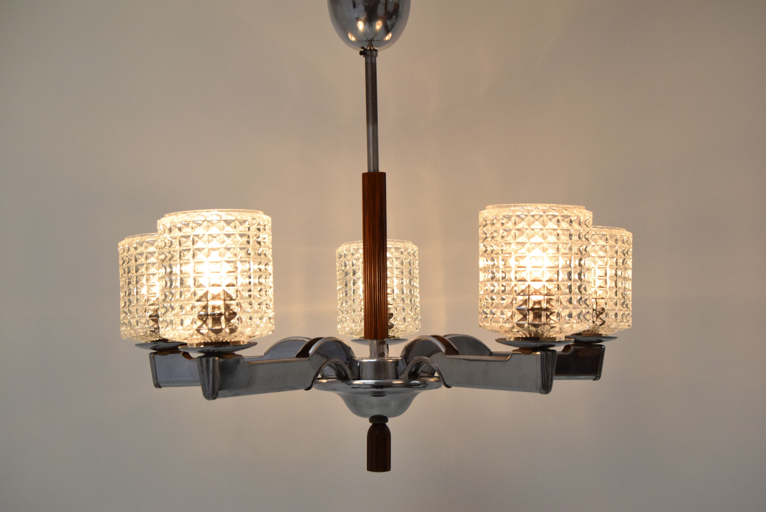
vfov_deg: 22.7
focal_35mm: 60
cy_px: 256
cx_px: 383
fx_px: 1278
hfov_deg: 33.4
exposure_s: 1/200
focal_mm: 40
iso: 1600
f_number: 7.1
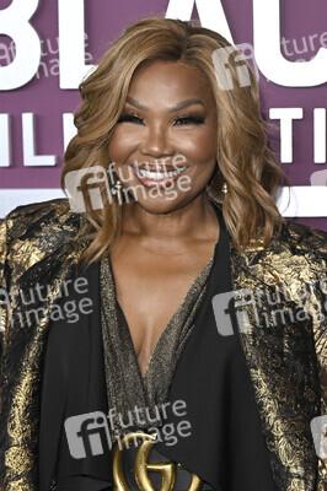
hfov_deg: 11.3
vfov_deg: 16.9
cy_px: 246
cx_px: 164
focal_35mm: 121
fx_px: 1651
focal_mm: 81
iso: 2000
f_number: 5.6
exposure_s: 1/320
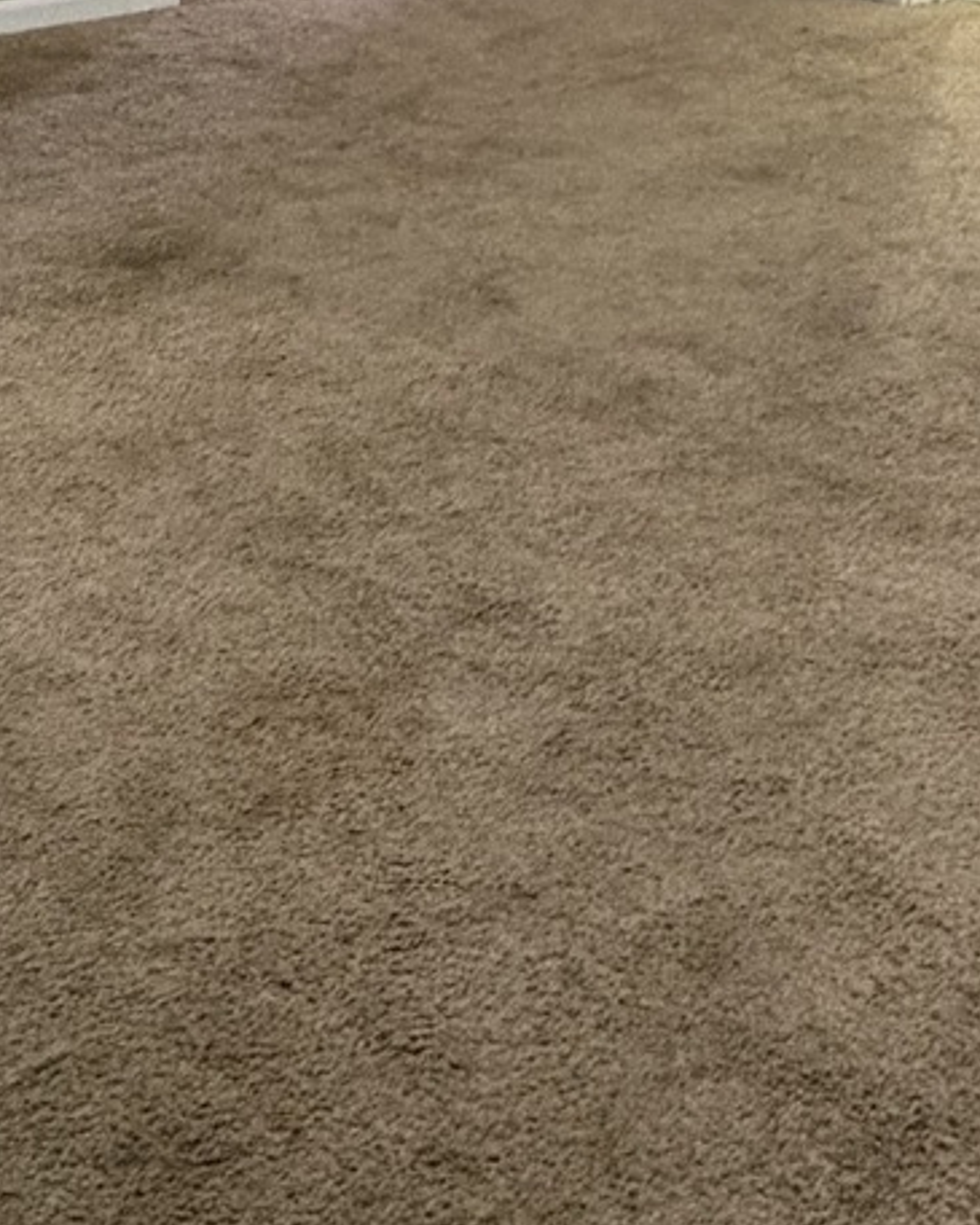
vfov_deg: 25.9
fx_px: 2501
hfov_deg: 21.0
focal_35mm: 69
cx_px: -132
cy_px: -38
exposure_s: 1/60
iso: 400
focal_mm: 2.22
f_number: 2.2
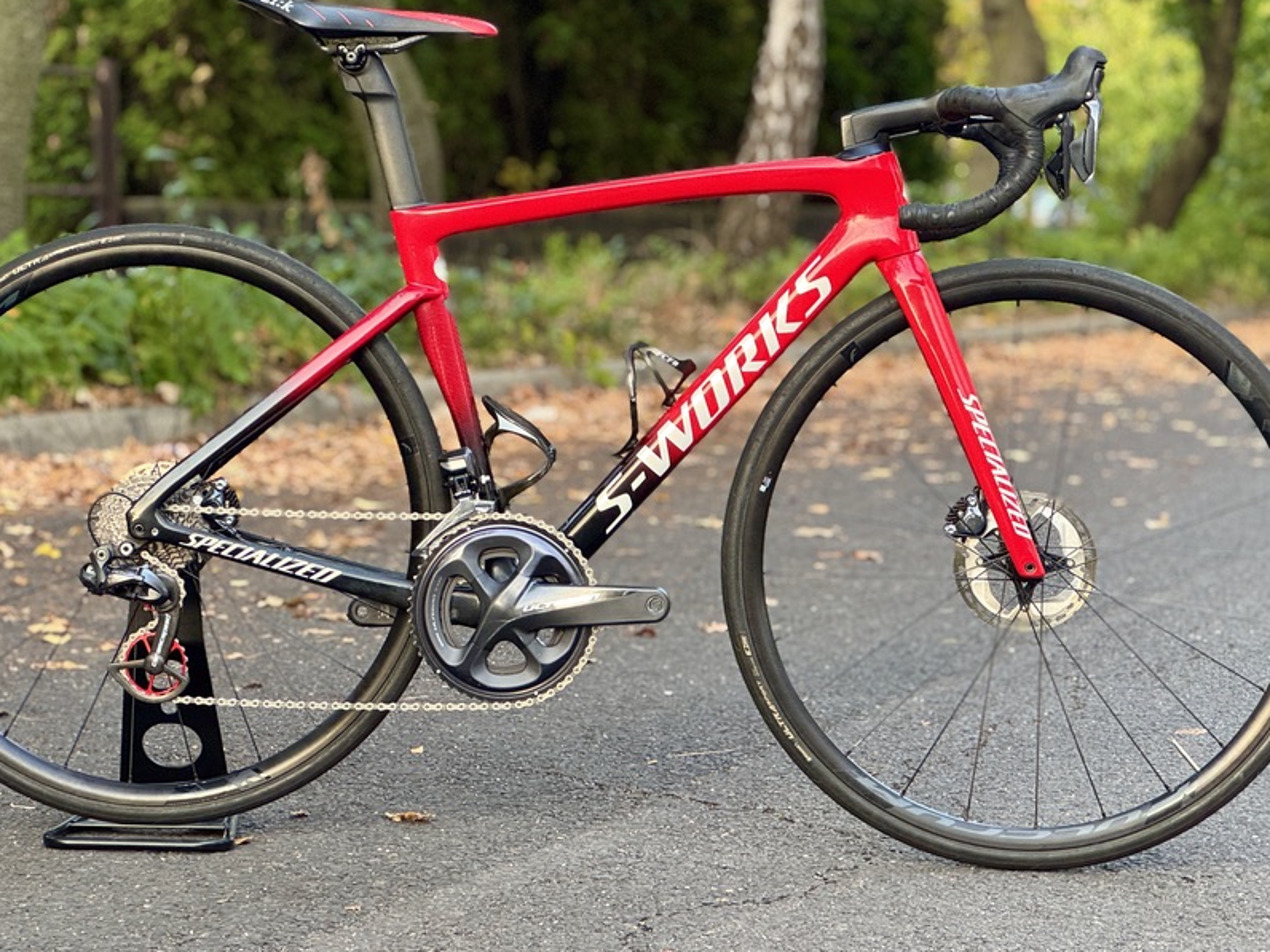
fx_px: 3632
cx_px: 581
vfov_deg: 14.9
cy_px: 470
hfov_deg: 19.8
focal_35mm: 99
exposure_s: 1/62
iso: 200
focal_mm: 9
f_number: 2.8
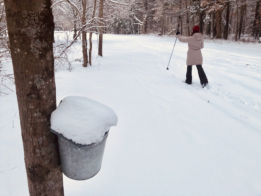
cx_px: 130
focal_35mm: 28
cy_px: 98
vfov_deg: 49.7
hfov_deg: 63.4
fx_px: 211
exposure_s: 1/40
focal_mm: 3.99
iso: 400
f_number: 1.8
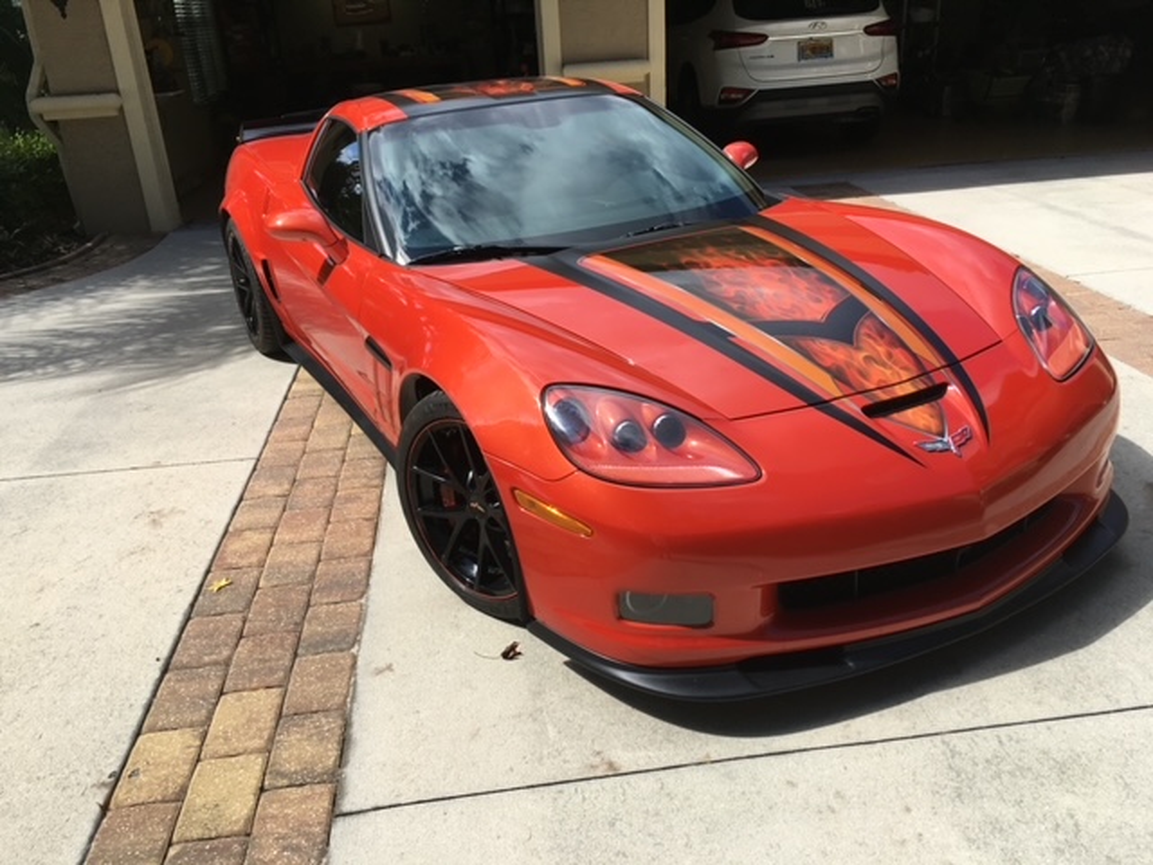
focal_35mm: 29
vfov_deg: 48.2
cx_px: 576
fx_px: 966
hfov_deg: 61.7
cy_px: 432
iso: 25
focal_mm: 4.15
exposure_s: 1/1304
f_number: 2.2
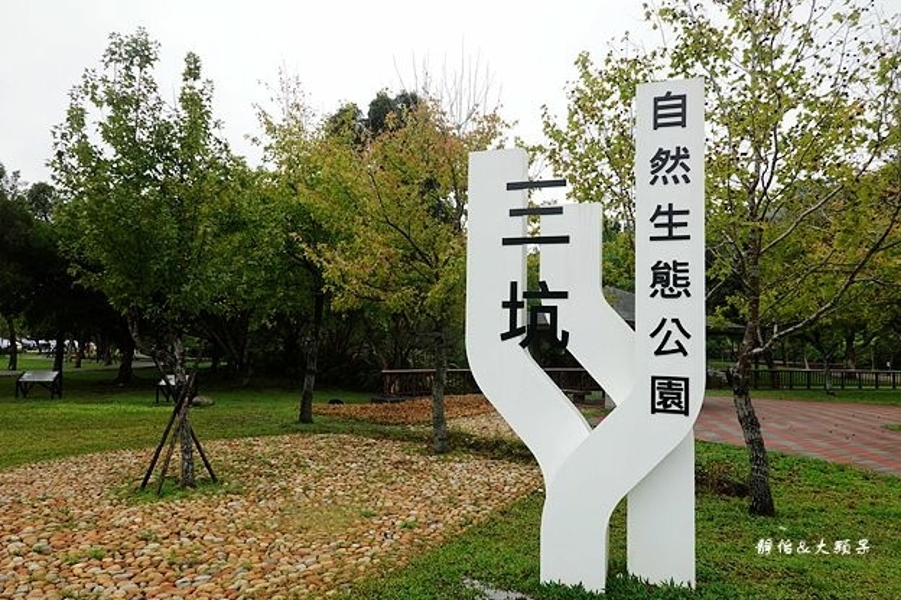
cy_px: 308
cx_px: 435
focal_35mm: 25
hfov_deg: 71.5
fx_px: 626
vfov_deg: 51.3
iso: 125
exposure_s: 1/160
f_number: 2.8
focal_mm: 9
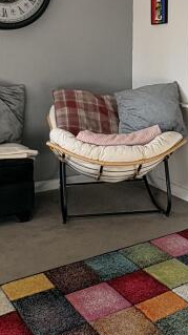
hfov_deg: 24.0
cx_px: 150
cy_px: 87
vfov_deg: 41.0
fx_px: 435
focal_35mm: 49
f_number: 2.2
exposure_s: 1/99
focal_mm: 2.22
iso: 125
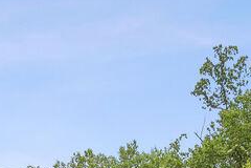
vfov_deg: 9.4
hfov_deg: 17.4
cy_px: 500
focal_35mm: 115
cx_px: 10
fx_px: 802
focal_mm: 16
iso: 320
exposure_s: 1/500
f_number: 8
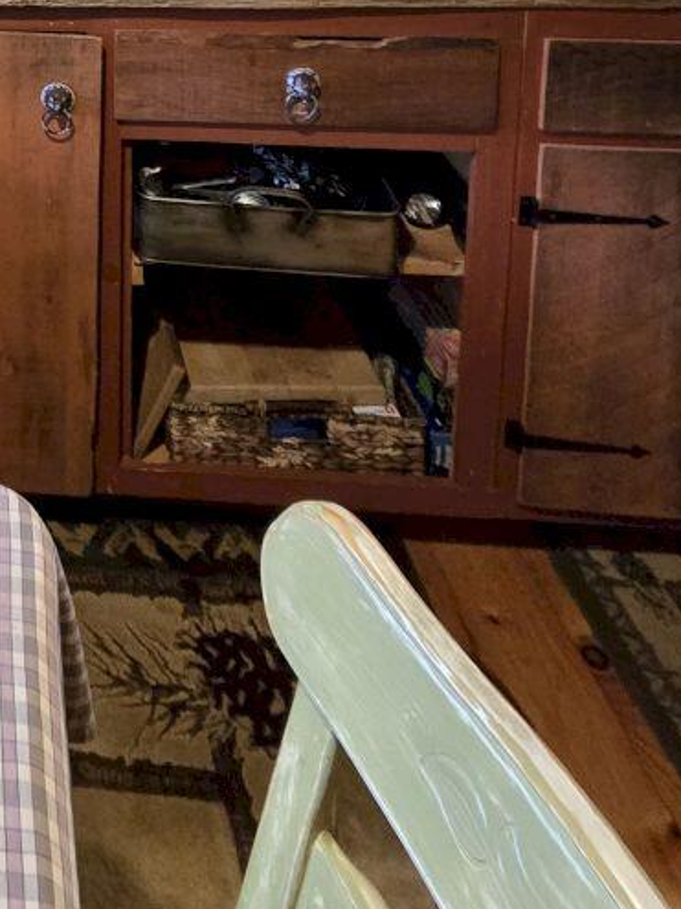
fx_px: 918
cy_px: -298
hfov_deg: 33.1
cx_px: -140
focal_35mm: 35
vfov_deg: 34.7
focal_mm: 2.2
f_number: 2.2
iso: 800
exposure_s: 1/60
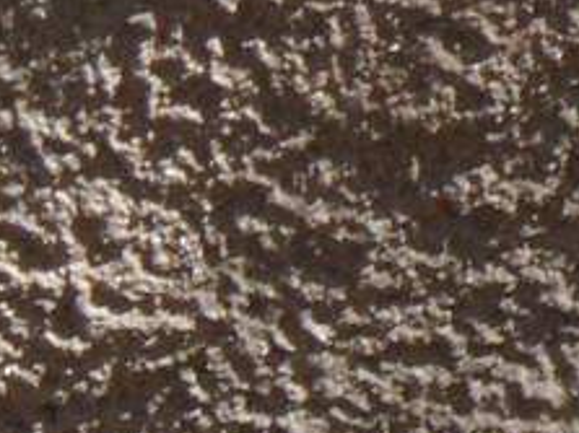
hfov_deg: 1.0
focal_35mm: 1936
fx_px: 32365
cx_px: 1682
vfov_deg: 0.8
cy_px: 368
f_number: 5.9
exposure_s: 1/180
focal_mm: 46.8
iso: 80
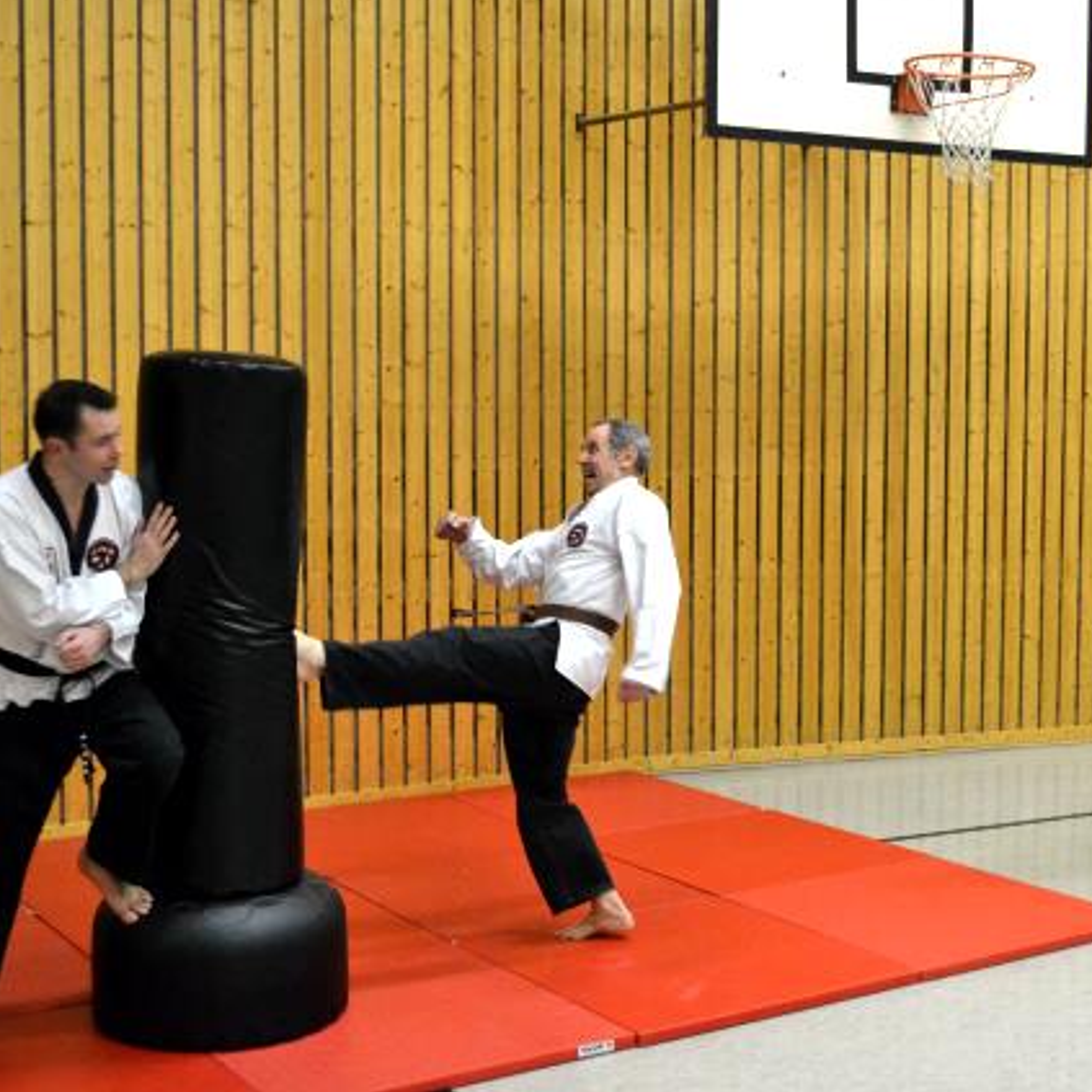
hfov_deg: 36.0
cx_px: 630
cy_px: 538
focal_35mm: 47
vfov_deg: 36.1
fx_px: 1677
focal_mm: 24
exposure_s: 1/100
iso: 3200
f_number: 4
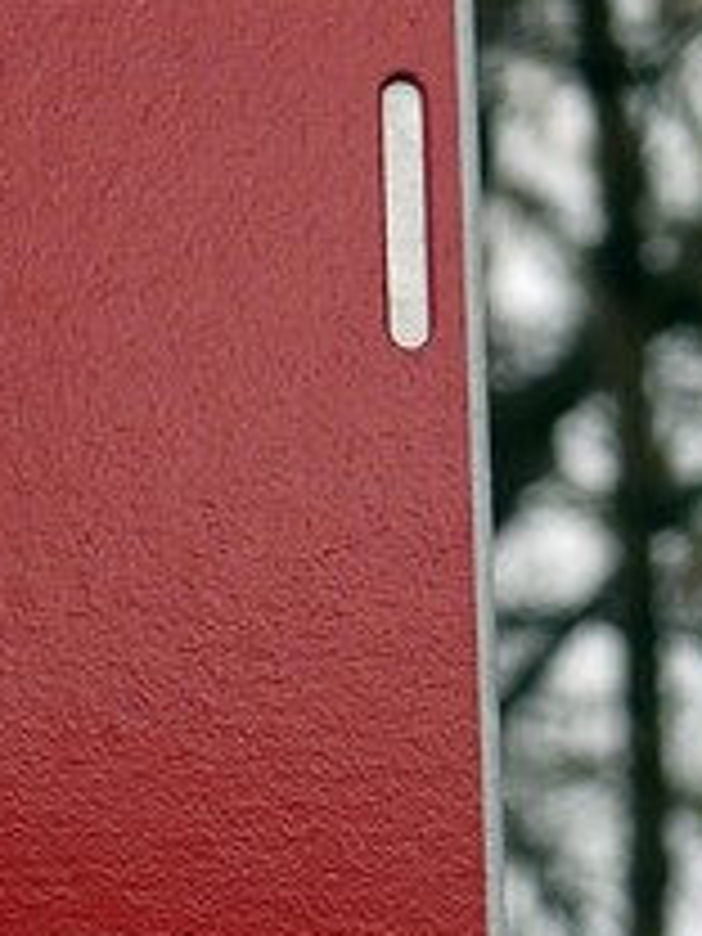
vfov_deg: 3.6
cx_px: -788
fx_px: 14791
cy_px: 333
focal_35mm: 547
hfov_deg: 2.7
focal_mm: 20.5
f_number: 4
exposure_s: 1/320
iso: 100
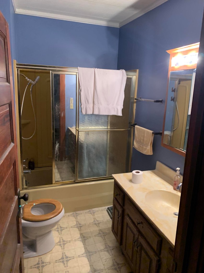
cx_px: 102
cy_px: 136
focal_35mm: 26
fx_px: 204
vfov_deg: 67.3
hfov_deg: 53.1
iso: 320
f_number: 1.8
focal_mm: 4.25
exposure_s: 1/40
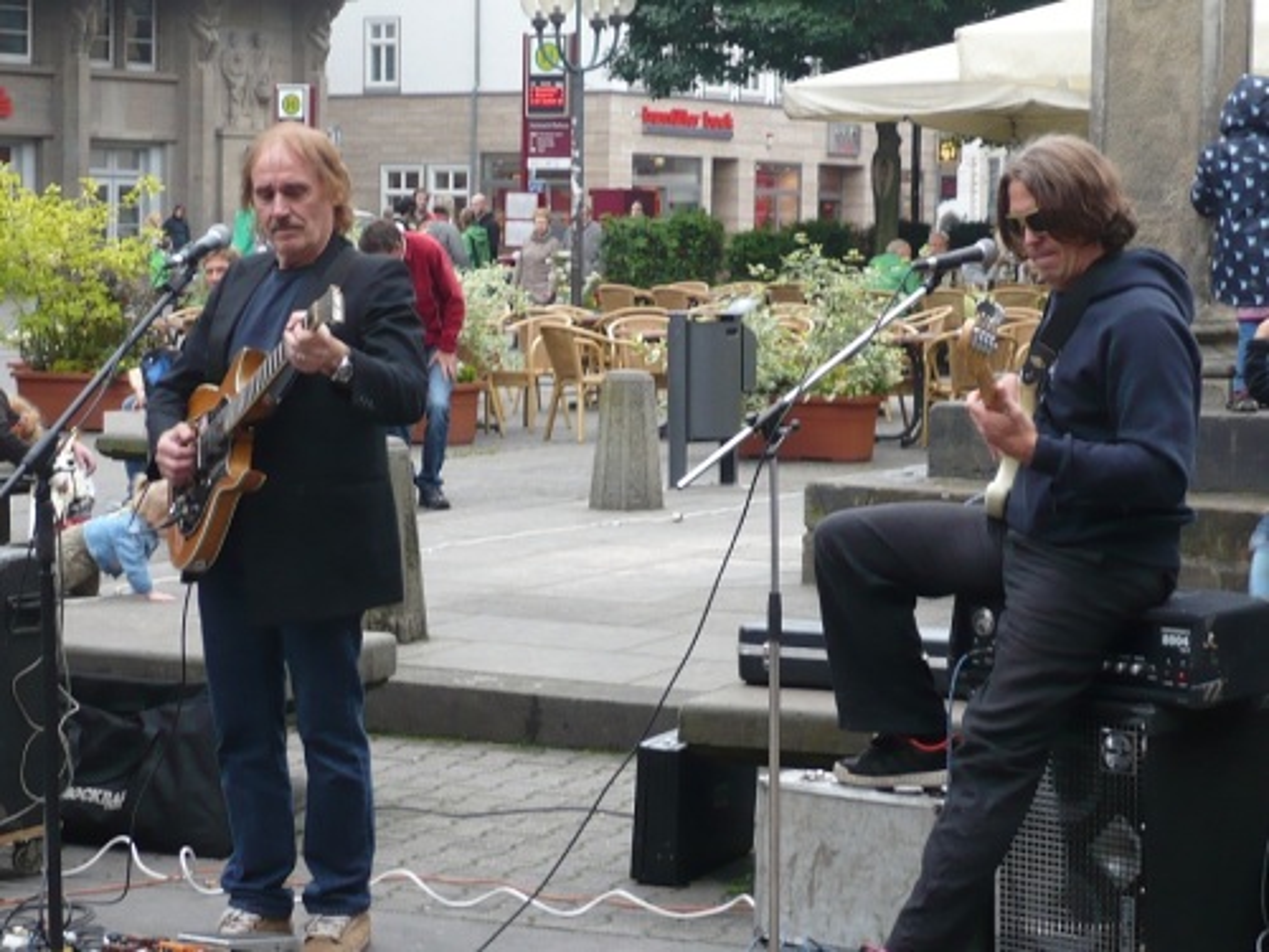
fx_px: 3299
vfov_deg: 16.4
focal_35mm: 90
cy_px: 476
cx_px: 634
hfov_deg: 21.8
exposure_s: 1/50
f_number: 3.9
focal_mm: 10.9
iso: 100
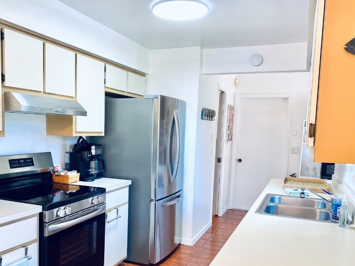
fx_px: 338
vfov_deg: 42.6
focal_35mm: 33
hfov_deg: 55.1
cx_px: 147
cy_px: 168
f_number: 1.8
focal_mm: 4.25
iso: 125
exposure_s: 1/120
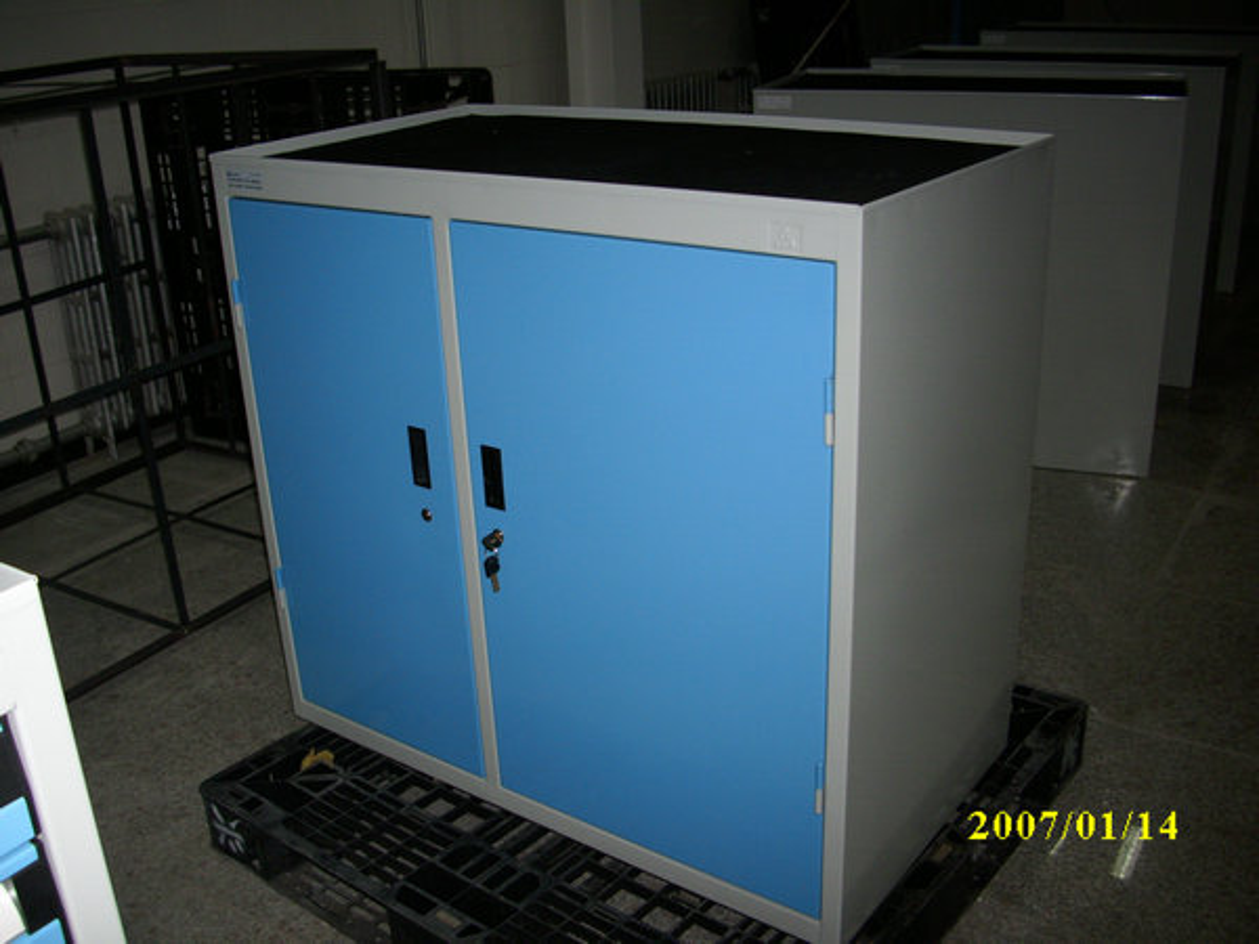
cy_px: 472
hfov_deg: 58.4
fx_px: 1127
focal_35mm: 31
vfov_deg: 45.4
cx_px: 630
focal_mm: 6.2
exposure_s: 1/60
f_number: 2.8
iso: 50
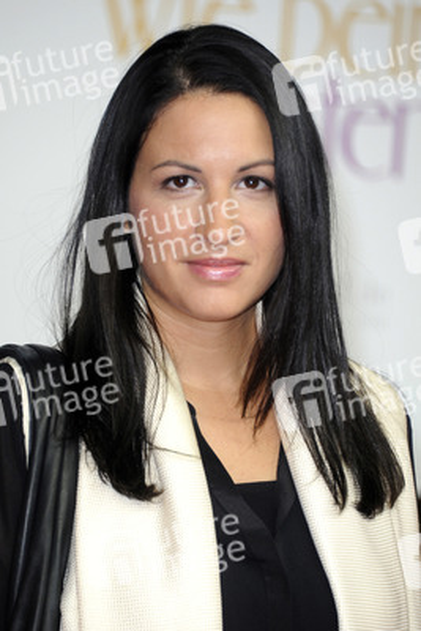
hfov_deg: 4.6
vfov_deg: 6.9
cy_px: 316
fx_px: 5258
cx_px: 210
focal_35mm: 300
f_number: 5.6
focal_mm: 300
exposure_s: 1/160
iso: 800
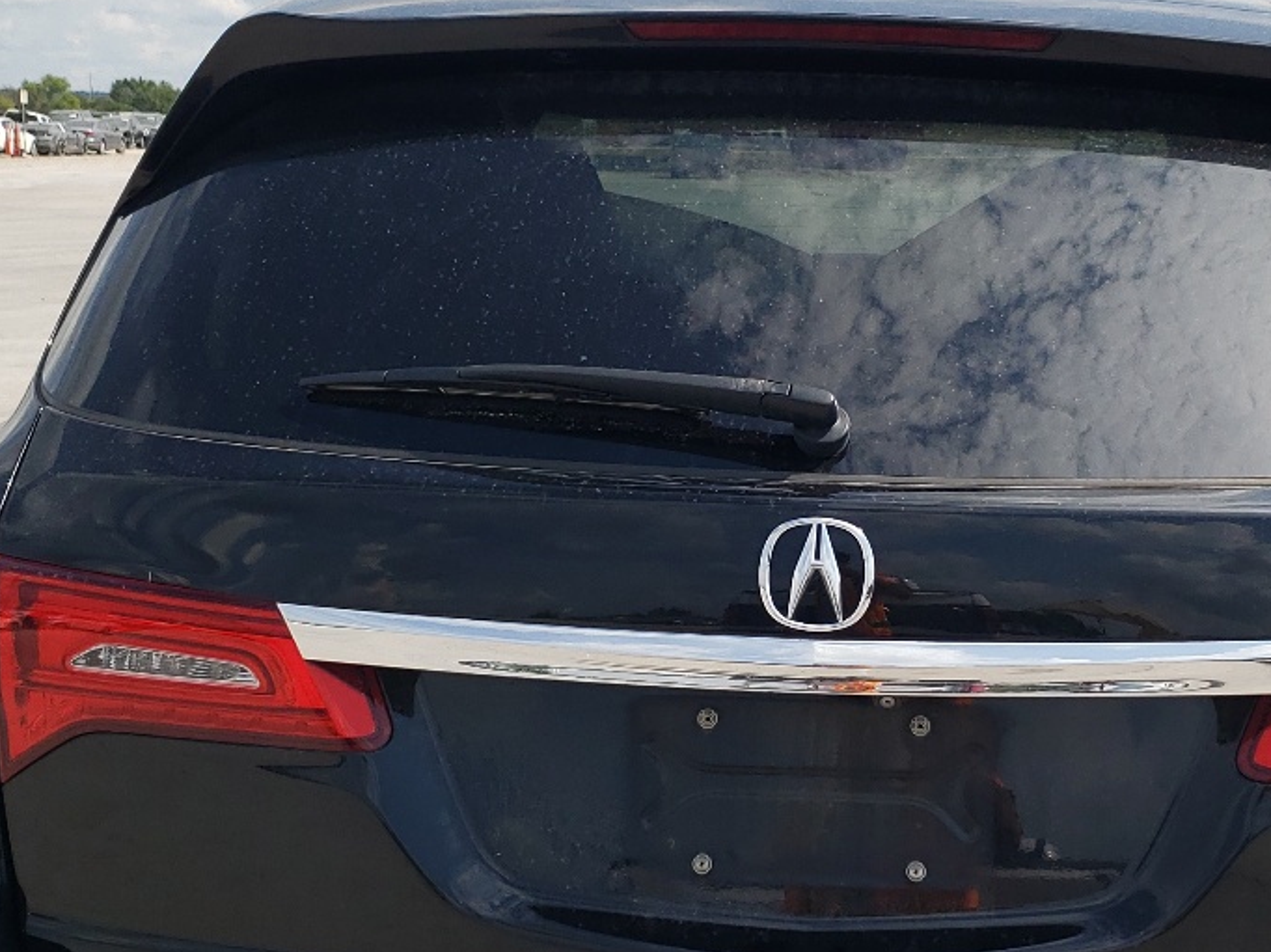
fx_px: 2239
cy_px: 646
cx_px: 794
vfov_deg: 23.9
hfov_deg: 31.6
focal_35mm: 61
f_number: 1.5
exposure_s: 1/3333
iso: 50
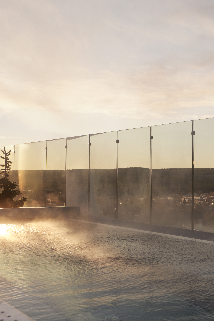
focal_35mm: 58
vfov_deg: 34.5
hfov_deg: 22.8
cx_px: 190
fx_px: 517
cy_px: 158
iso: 200
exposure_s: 1/400
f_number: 8
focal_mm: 38
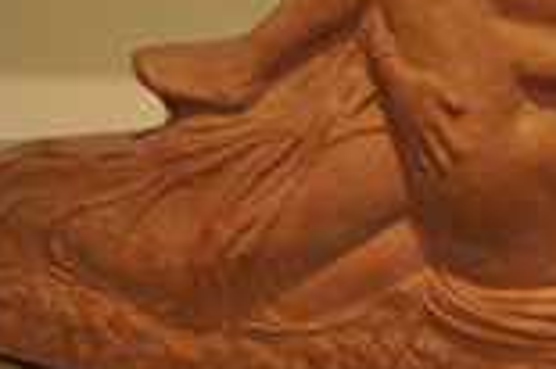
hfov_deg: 3.6
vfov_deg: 2.4
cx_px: 466
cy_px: 64
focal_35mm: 574
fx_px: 8862
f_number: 5.6
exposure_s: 1/100
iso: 500
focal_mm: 135
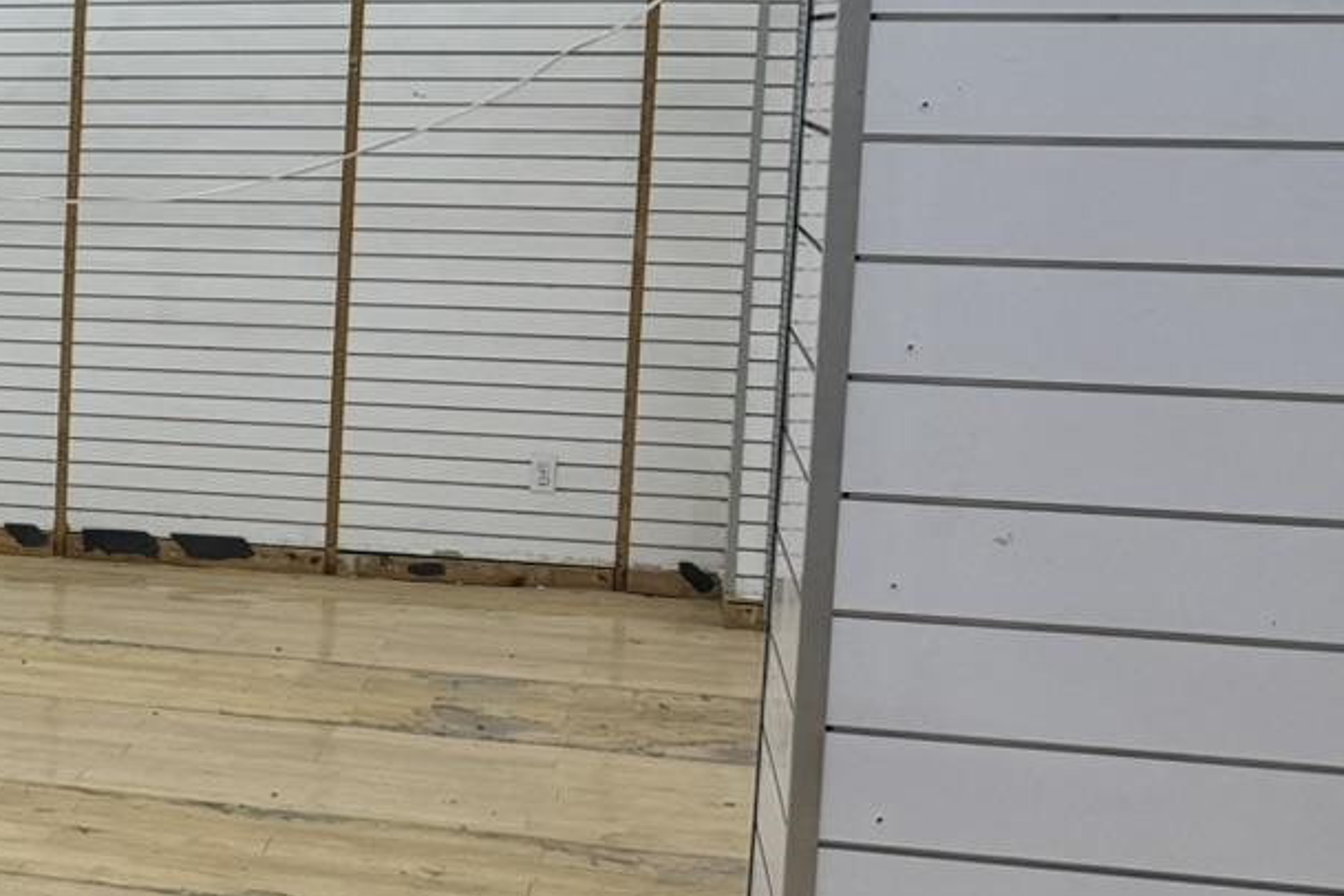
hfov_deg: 20.6
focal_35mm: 84
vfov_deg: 16.3
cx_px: -684
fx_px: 3136
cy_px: 450
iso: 100
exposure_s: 1/484
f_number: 1.78
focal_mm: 6.76
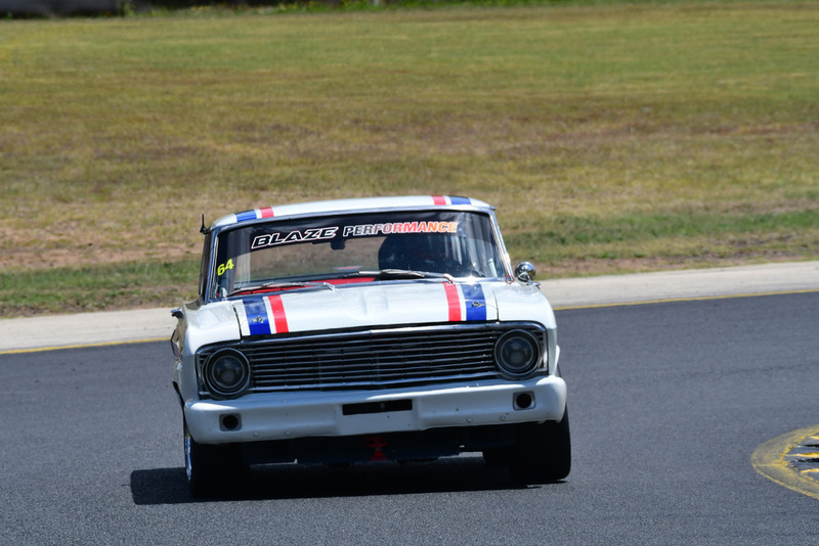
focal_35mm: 495
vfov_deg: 2.8
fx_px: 11265
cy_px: 273
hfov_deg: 4.2
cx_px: 410
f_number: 11
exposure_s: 1/640
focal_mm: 330
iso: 320
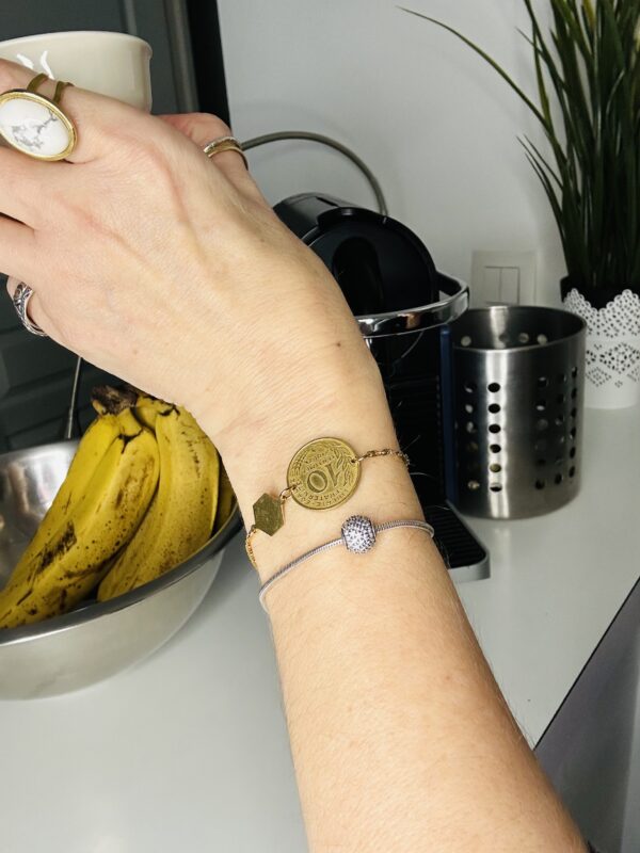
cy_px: 426
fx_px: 740
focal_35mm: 30
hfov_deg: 46.8
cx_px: 320
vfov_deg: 60.0
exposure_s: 1/60
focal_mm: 2.69
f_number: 1.9
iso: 100
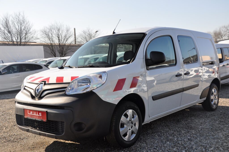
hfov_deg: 49.6
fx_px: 248
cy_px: 76
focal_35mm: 39
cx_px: 114
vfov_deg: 34.1
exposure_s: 1/250
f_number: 9
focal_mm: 26
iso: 500
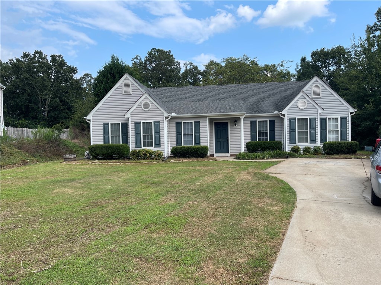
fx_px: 286
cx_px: 190
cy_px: 142
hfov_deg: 67.3
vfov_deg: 53.1
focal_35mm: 26
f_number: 1.6
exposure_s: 1/1553
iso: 32
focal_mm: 5.1
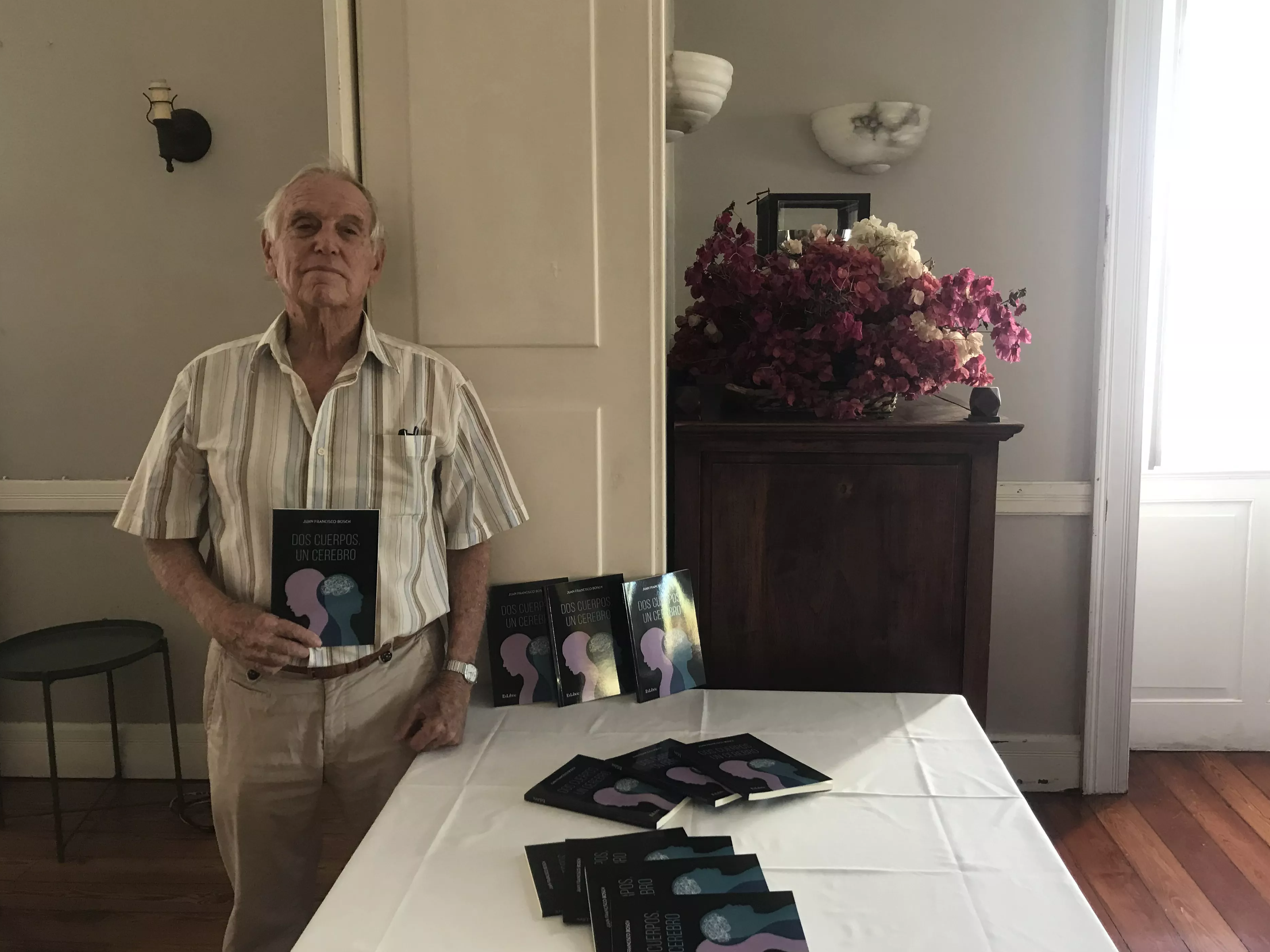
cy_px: 454
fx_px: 1101
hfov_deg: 59.9
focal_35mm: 30
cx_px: 672
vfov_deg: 46.8
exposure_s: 1/17
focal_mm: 3.99
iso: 40
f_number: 1.8
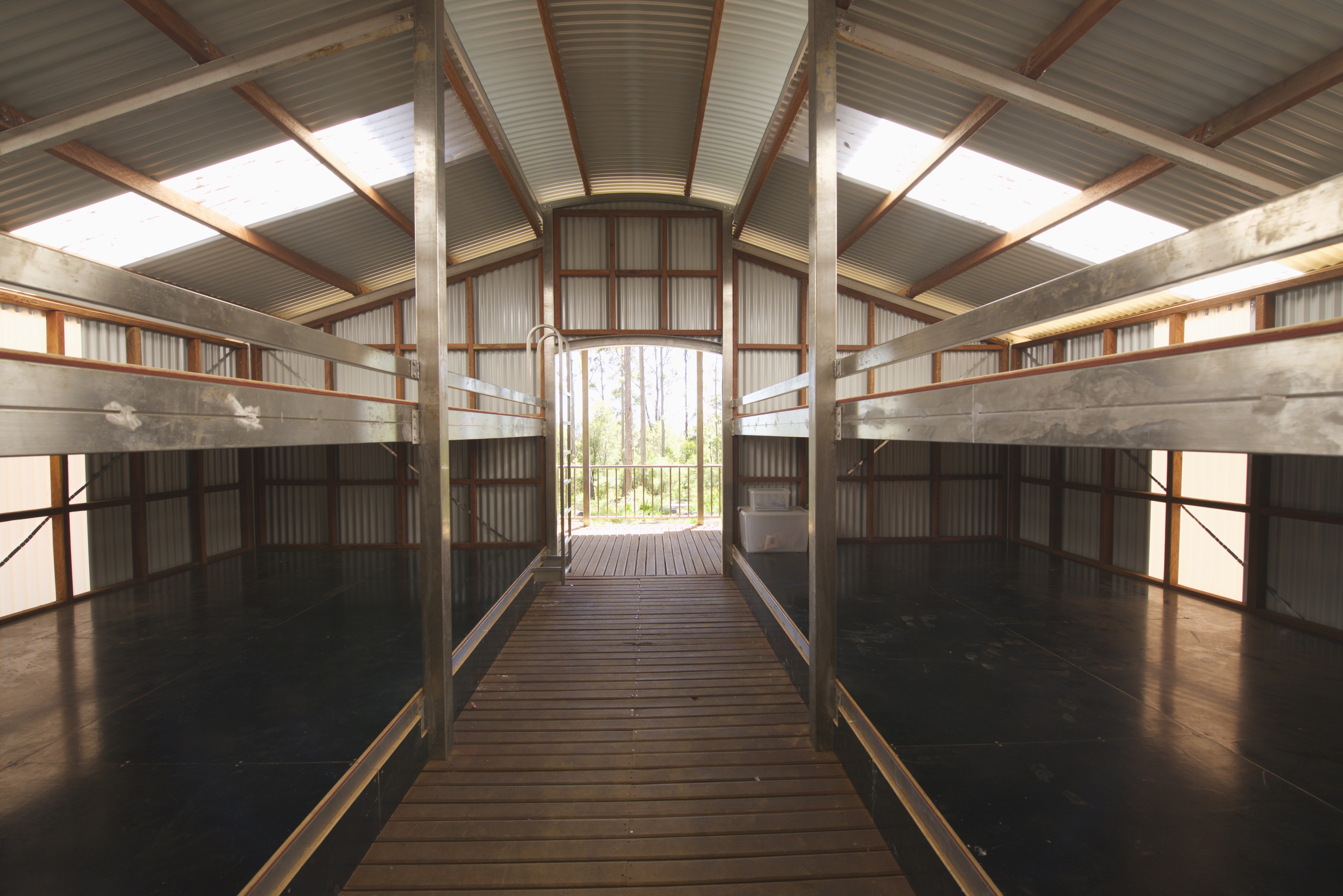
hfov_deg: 104.2
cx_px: 672
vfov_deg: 81.3
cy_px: 448
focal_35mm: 14
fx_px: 522
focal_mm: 14
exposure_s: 1/40
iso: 250
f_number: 9
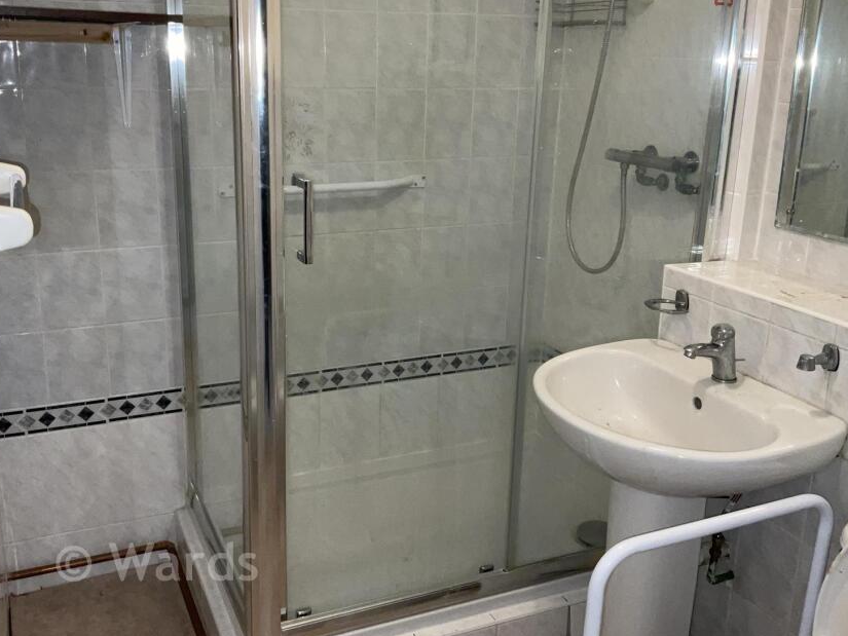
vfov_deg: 39.6
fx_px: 882
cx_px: 396
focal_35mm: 36
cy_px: 294
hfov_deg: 51.3
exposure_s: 1/50
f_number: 1.8
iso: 80
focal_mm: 3
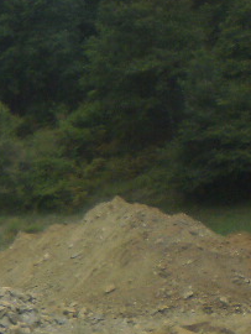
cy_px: 298
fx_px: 1737
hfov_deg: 7.3
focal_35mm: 180
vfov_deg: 10.9
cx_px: -501
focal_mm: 6.3
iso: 100
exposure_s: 1/320
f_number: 3.1
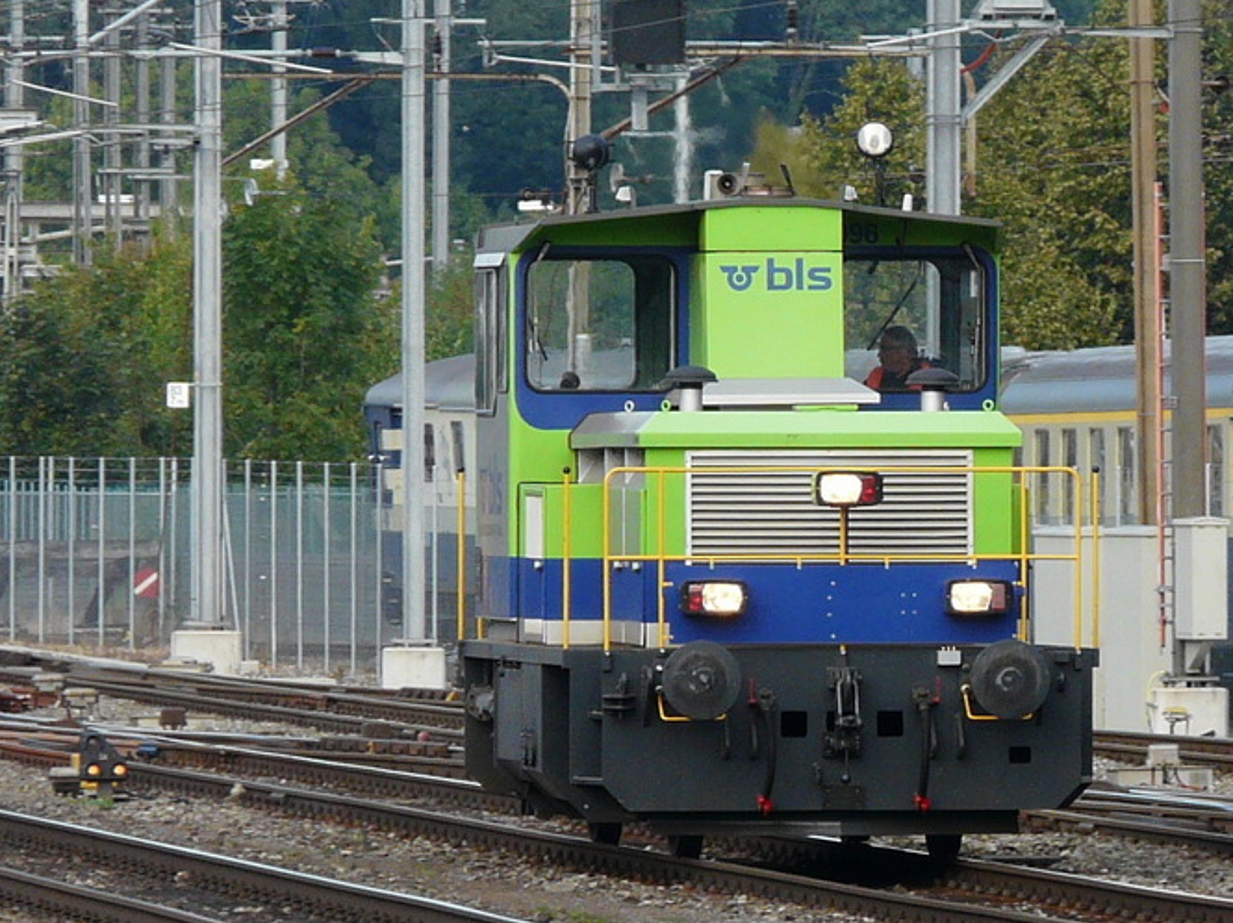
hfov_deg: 6.2
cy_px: 449
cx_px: 781
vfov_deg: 4.6
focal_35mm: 322
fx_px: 11463
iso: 100
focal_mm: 35.2
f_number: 4.5
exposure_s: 1/200
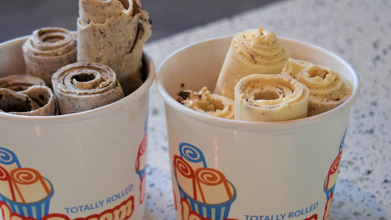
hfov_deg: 28.3
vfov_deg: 16.2
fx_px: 775
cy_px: 117
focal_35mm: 75
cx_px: 157
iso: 400
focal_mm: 35
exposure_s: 1/80
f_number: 4.5
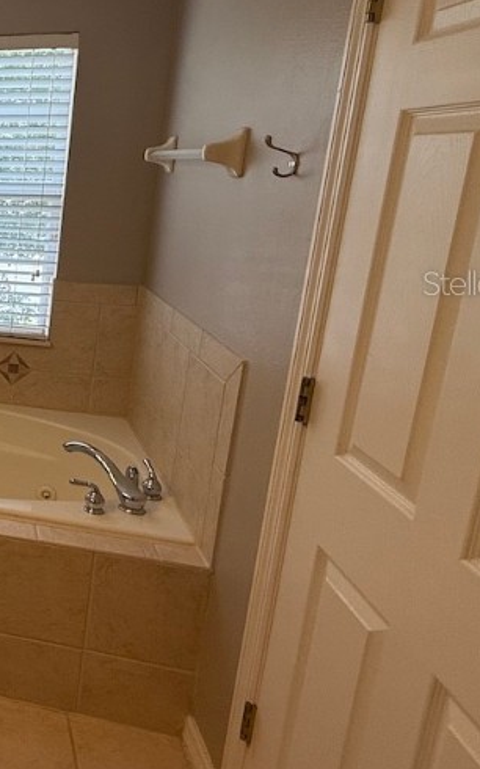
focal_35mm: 31
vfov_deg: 60.3
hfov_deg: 28.0
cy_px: 282
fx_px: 649
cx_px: -232
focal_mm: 2.22
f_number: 2.2
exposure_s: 1/120
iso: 80
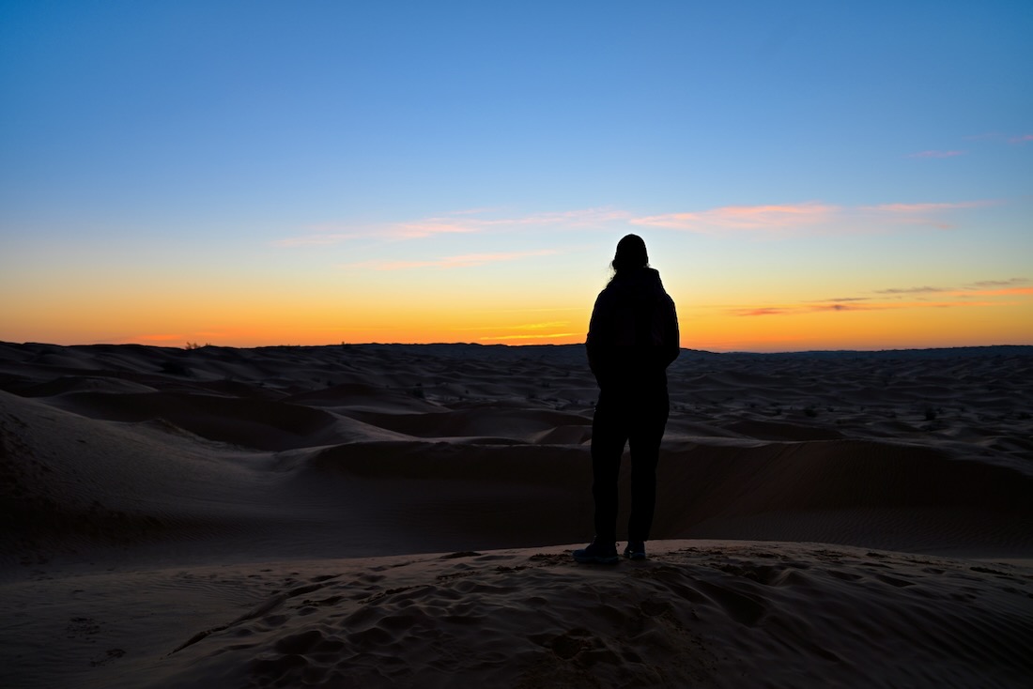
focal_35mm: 34
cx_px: 516
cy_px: 344
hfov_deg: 56.5
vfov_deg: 39.4
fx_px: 961
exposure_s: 1/60
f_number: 4
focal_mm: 33.5
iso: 100
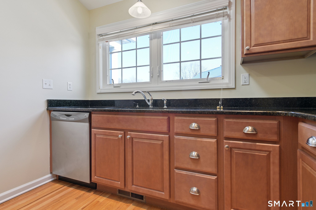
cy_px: 105
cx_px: 158
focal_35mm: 19
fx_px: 167
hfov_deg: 86.9
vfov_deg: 64.5
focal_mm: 19
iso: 400
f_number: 11
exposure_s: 1/15
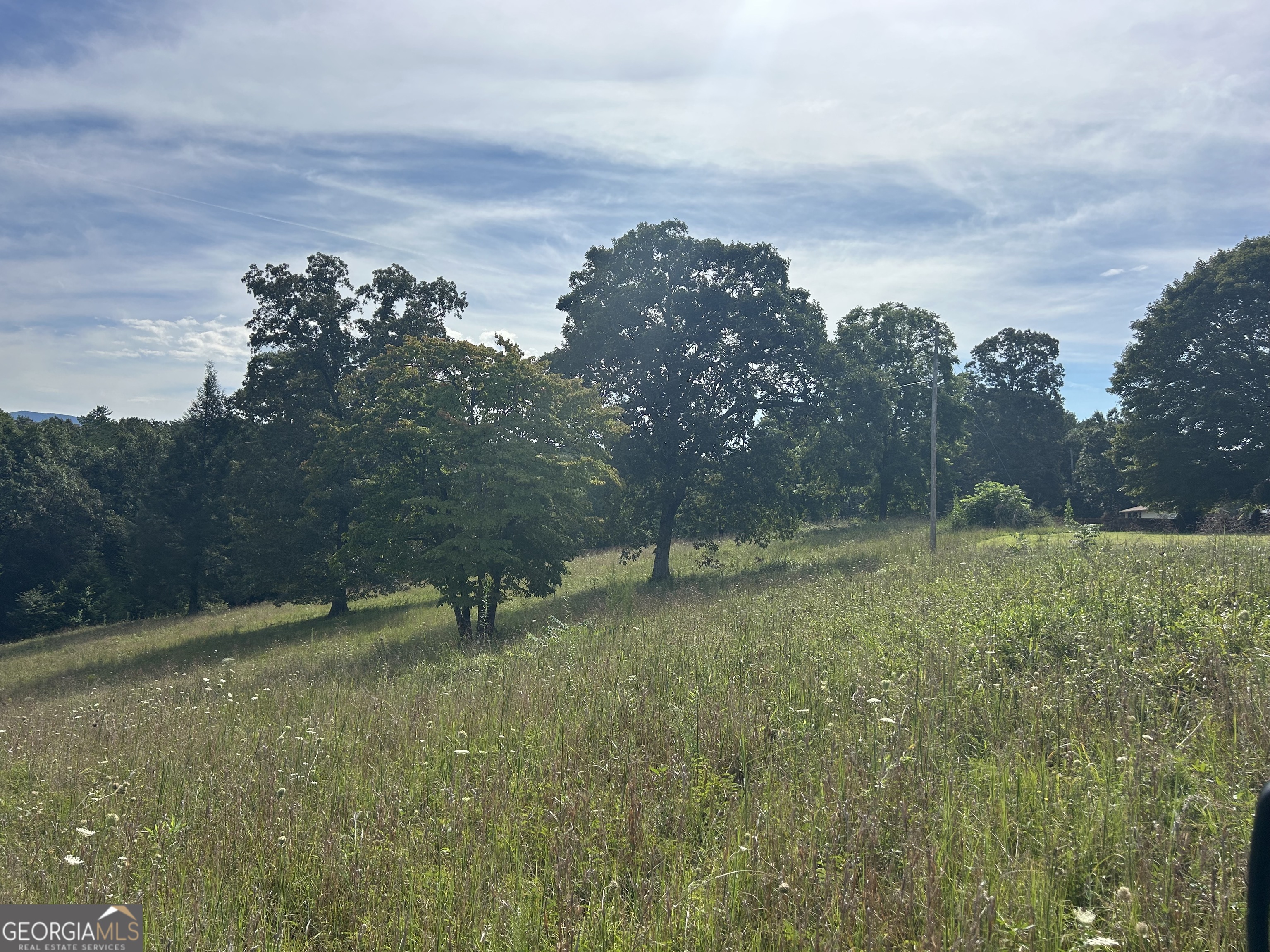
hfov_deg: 67.3
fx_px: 954
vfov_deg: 53.1
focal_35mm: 26
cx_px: 635
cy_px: 476
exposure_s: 1/7463
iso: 50
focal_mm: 5.7
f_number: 1.5
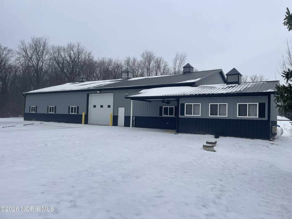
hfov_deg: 67.3
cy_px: 110
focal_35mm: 26
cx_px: 146
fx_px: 219
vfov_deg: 53.1
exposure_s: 1/4464
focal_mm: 4.2
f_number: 1.6
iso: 32
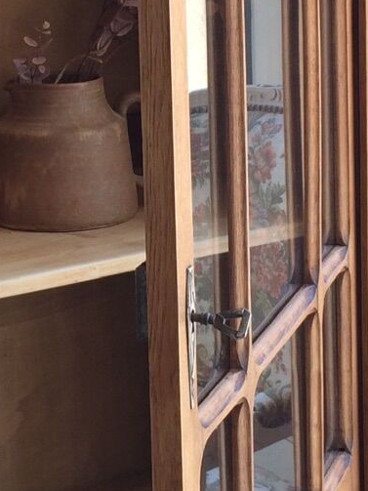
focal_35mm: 118
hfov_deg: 12.5
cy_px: 104
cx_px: 34
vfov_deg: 16.6
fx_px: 1673
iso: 50
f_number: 2.2
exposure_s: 1/100
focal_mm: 4.15
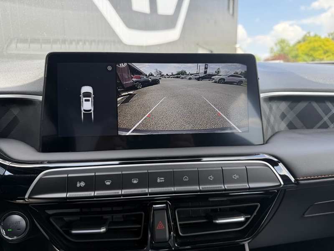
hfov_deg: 71.6
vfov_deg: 56.8
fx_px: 232
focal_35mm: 24
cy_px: 126
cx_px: 167
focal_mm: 6.76
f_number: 1.78
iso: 80
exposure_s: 1/325
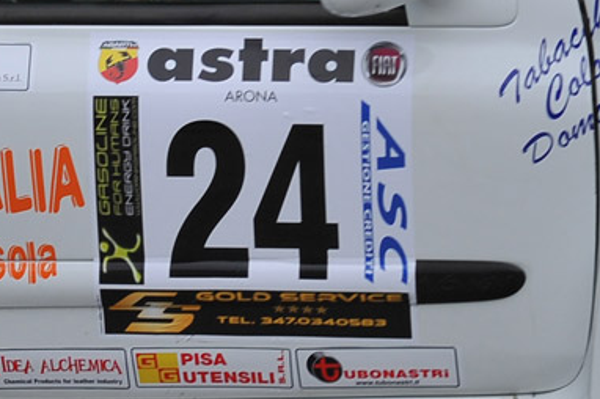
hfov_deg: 6.2
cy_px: 185
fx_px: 5512
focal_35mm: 331
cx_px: 250
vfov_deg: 4.1
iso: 320
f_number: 13
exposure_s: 1/160
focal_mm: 70
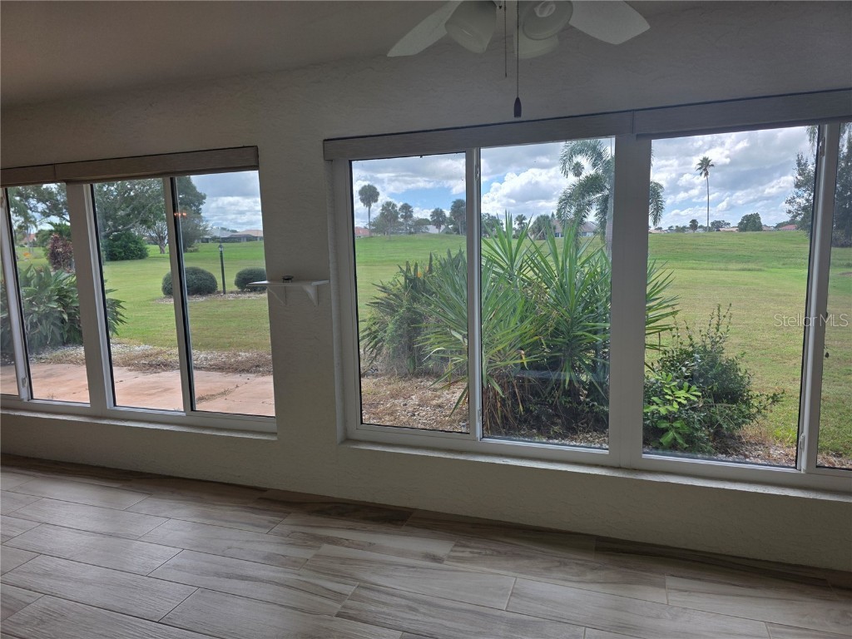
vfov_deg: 58.9
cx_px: 426
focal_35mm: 23
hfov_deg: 73.9
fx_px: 566
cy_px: 320
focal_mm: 6.3
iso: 80
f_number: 1.7
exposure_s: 1/1936
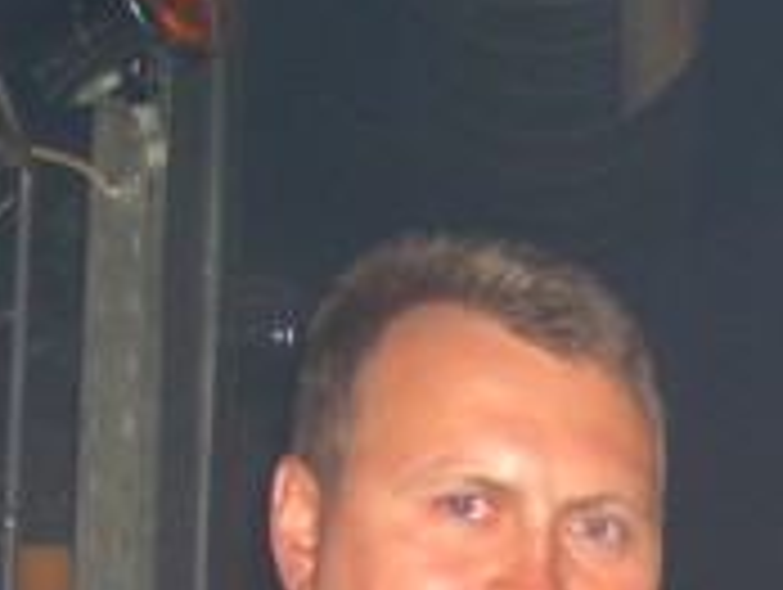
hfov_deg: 14.5
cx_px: 986
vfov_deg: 10.8
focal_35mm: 131
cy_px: 964
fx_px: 2967
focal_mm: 7.9
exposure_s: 1/60
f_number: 2.8
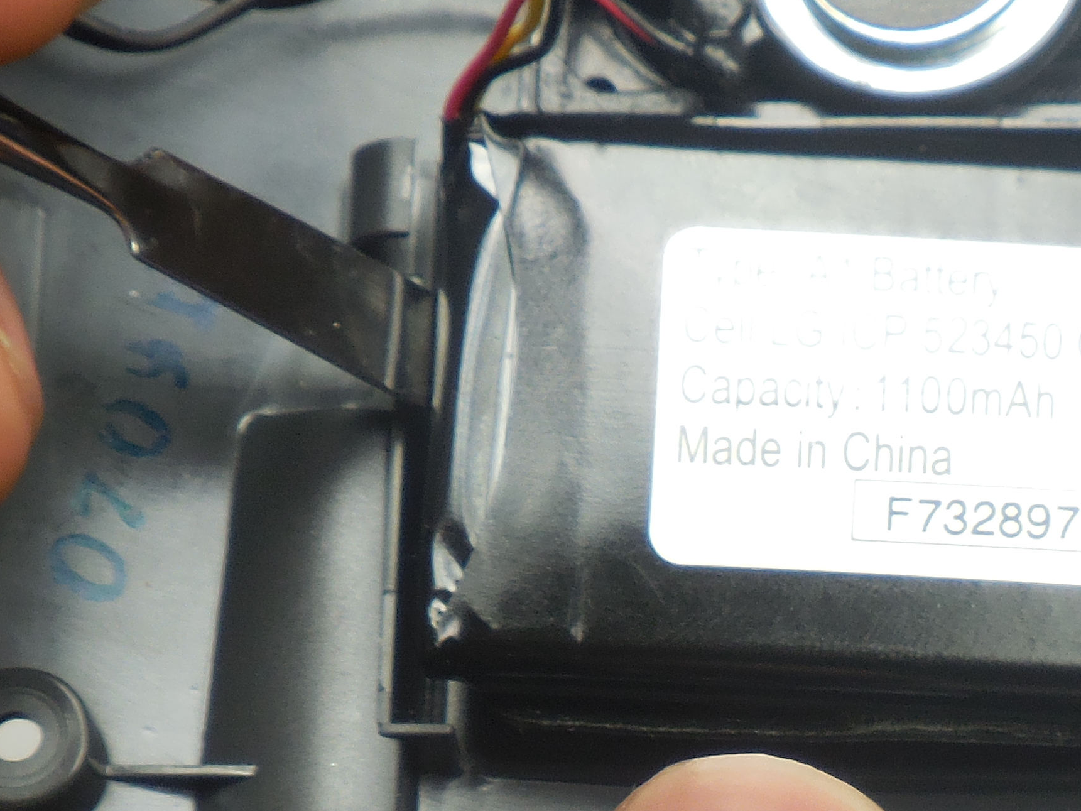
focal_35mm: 522
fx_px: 16302
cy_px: 739
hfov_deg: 3.8
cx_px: 746
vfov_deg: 2.8
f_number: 5.6
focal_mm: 35.1
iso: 125
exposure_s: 1/80
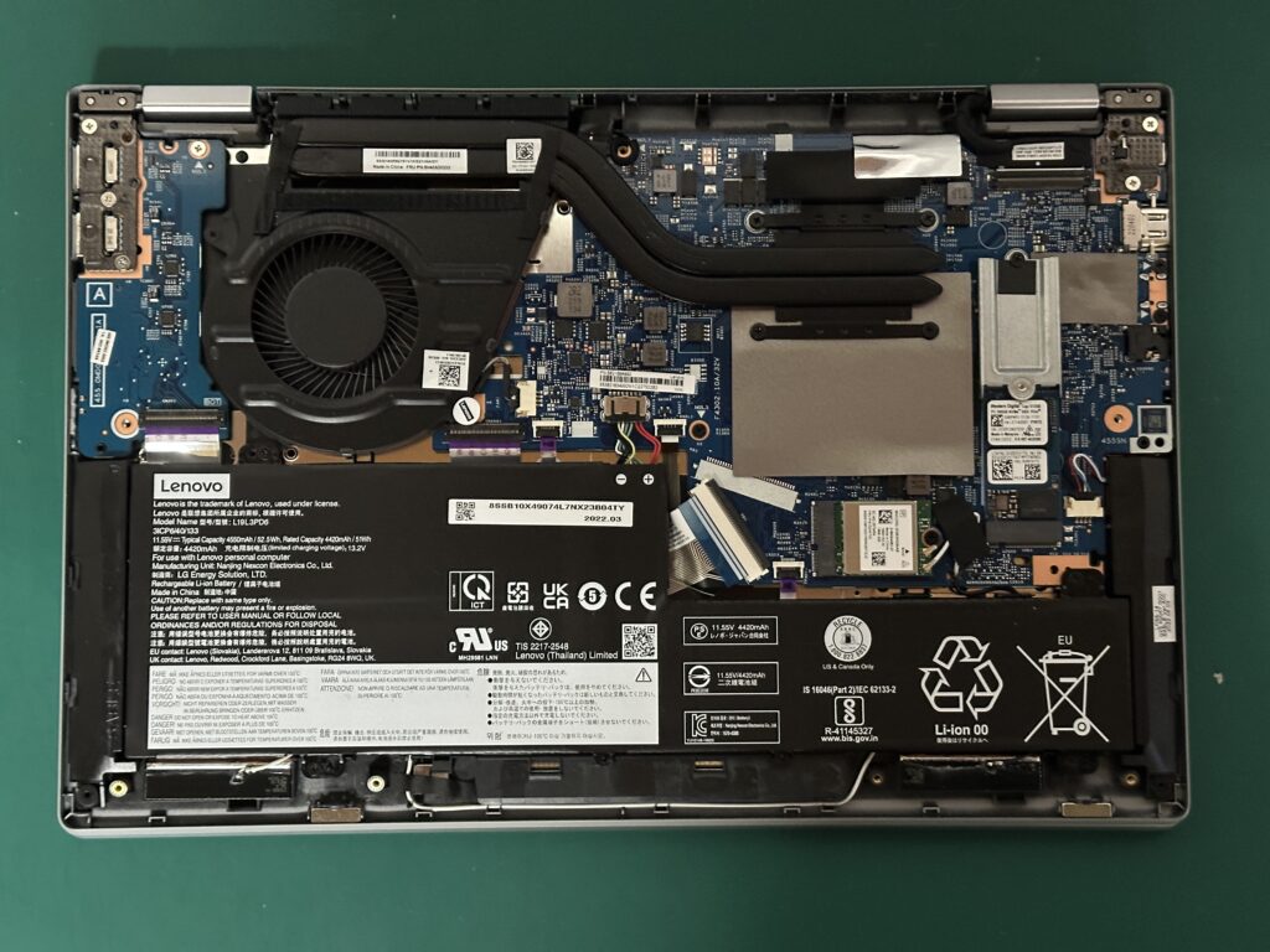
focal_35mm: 48
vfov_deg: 30.3
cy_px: 476
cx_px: 635
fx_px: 1761
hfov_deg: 39.7
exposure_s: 1/20
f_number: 1.78
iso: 640
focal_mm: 6.86
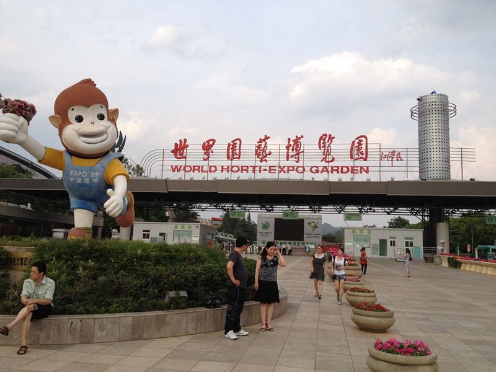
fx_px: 502
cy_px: 186
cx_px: 248
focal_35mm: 35
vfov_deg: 40.7
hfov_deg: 52.6
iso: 64
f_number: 2.4
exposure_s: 1/824
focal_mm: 4.28
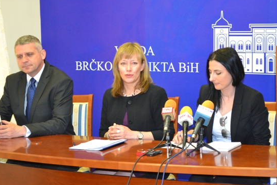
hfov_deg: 22.1
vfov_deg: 14.9
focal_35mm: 92
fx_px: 708
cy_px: 94
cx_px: 133
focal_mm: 52
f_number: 5.6
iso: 2200
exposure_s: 1/60
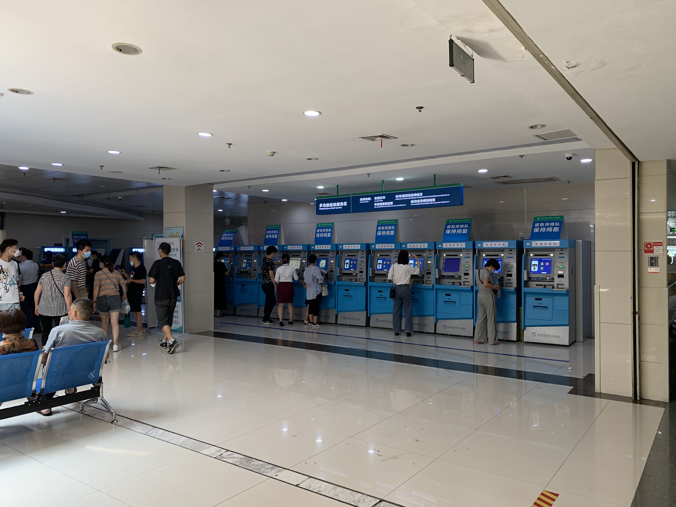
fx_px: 508
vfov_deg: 53.1
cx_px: 338
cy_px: 254
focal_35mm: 26
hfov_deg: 67.3
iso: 80
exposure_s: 1/121
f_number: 1.8
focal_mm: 4.25
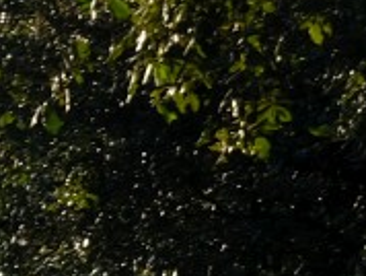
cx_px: -594
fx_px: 6215
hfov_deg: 3.3
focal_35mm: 587
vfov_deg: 2.5
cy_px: 1056
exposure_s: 1/140
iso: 500
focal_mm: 45
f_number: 8
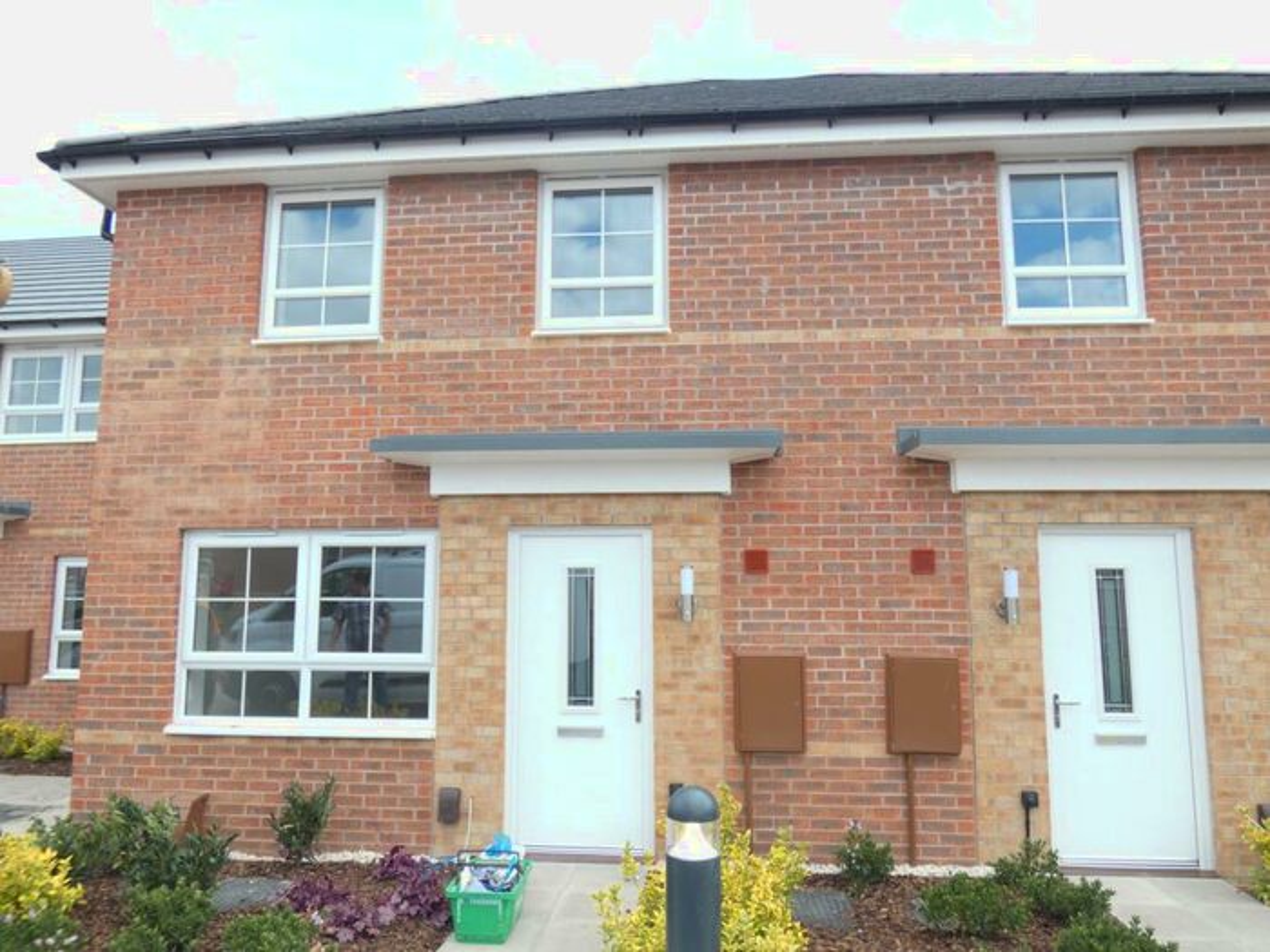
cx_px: 635
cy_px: 476
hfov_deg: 76.4
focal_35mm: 22
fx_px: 807
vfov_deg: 61.1
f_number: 2.9
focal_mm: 4
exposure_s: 1/400
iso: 80
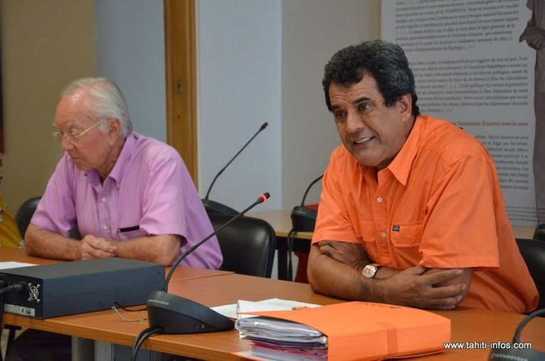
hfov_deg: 22.0
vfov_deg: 14.6
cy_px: 180
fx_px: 1405
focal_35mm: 93
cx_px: 272
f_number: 7.1
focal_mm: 62
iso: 4000
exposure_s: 1/160
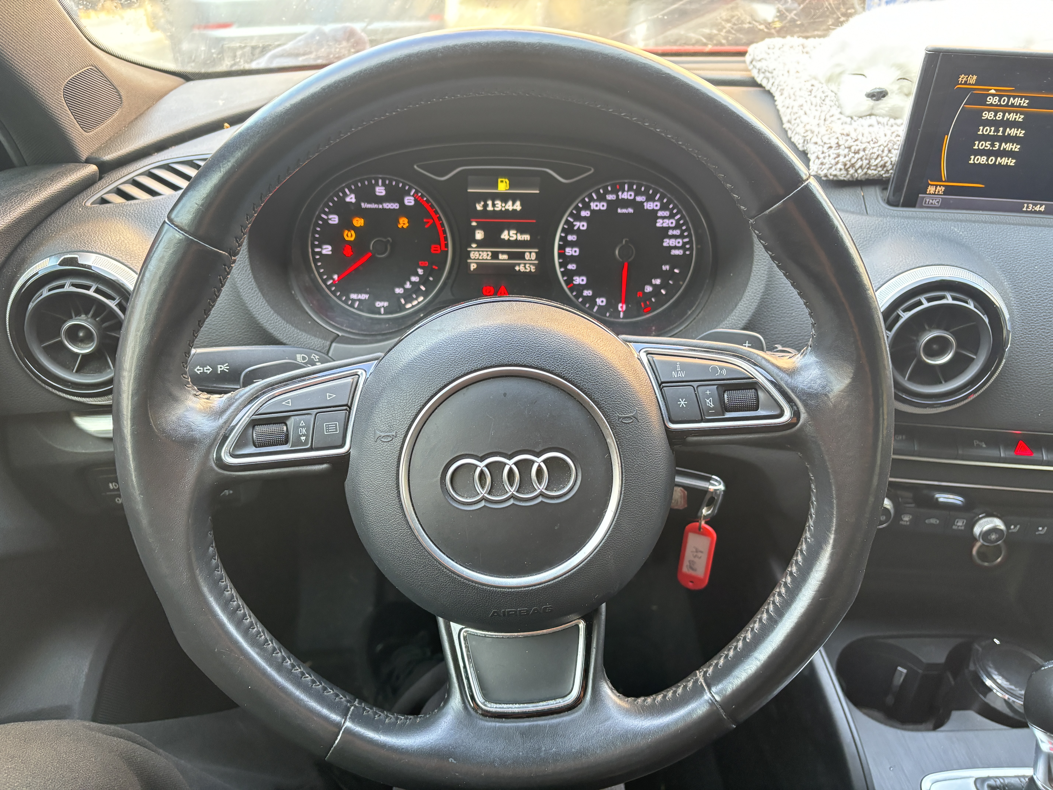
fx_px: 791
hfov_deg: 67.3
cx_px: 526
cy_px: 395
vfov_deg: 53.1
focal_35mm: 26
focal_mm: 5.96
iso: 250
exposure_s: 1/52
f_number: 1.6
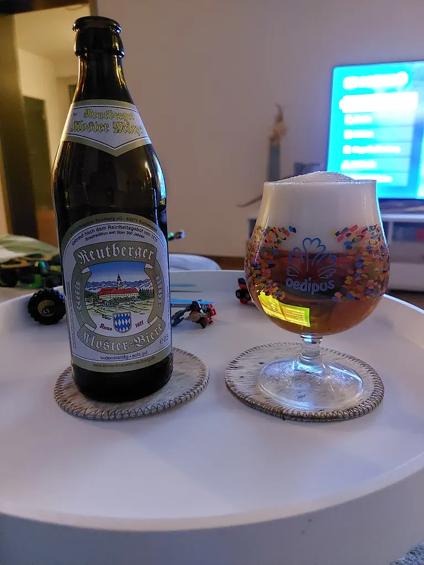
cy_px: 282
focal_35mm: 24
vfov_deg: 71.6
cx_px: 212
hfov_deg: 56.8
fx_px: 392
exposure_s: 1/14
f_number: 1.8
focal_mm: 5.23
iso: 2500
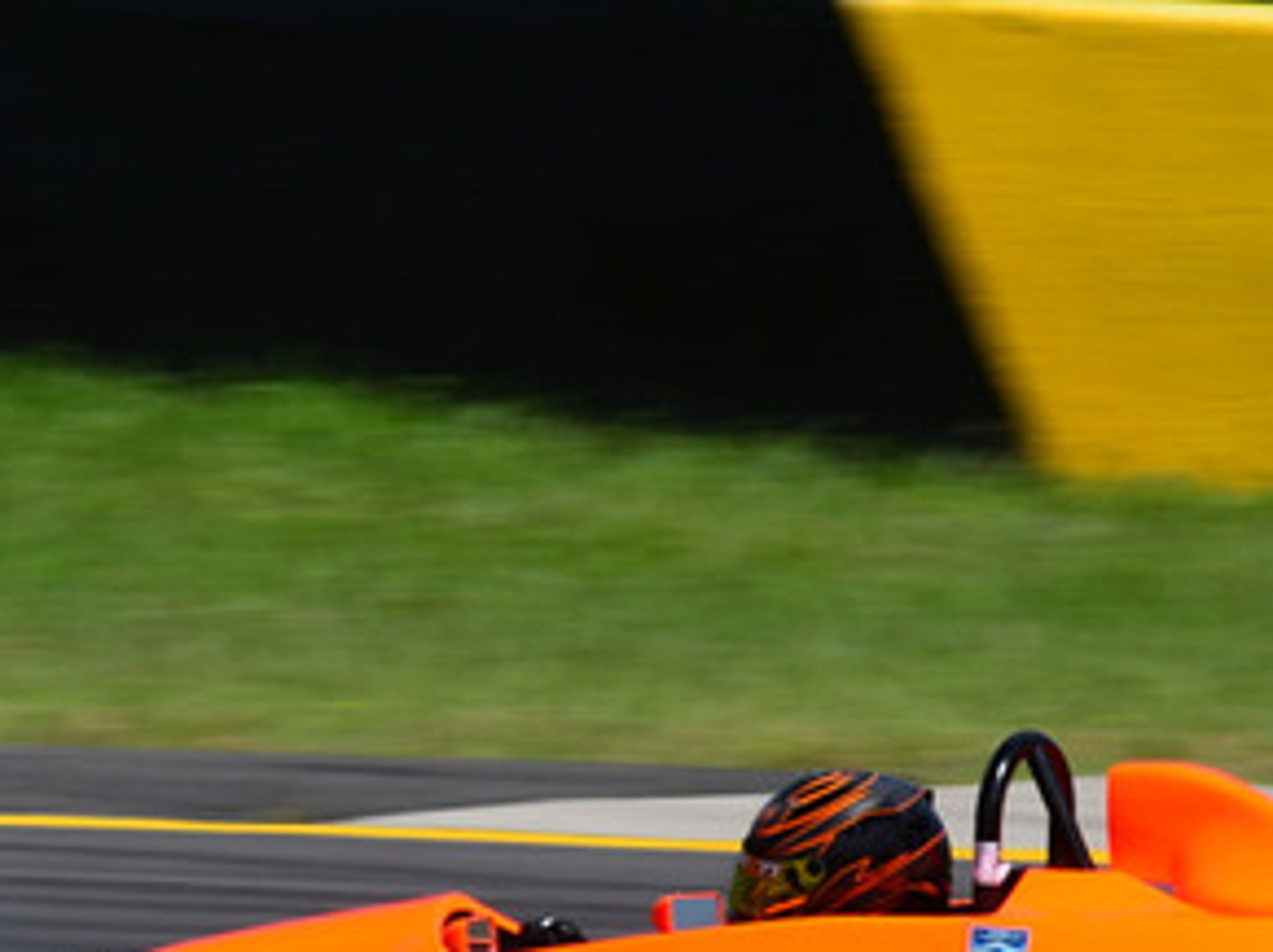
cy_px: 605
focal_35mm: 1991
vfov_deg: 0.7
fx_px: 73158
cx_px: 610
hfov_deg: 1.0
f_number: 11
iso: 100
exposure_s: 1/250
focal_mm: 500
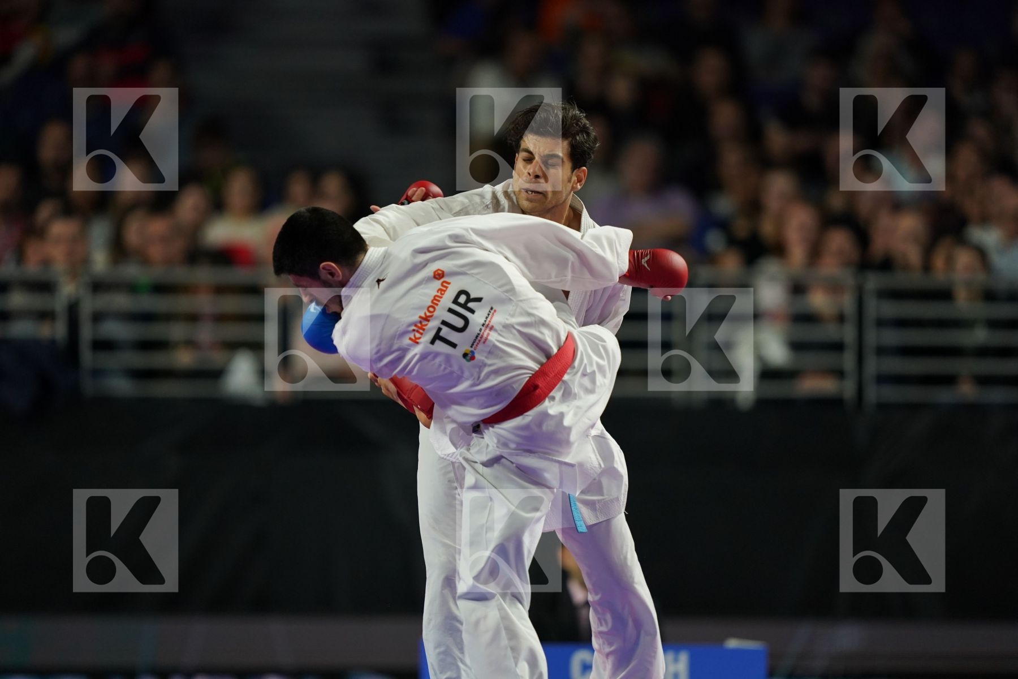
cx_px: 509
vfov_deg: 3.4
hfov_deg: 5.2
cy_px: 340
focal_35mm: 400
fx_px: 11310
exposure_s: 1/1000
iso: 1600
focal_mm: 400
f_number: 2.8
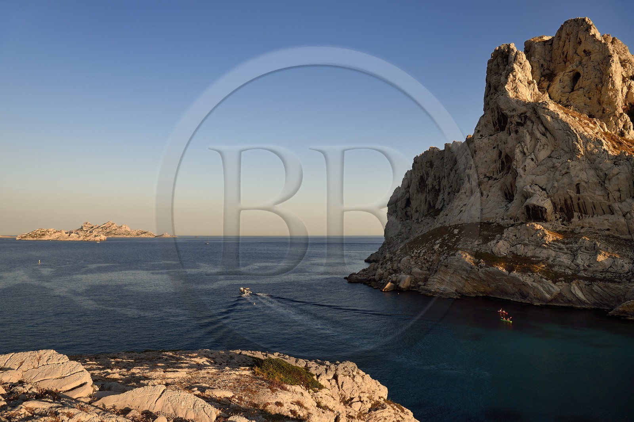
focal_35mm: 24
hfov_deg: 73.8
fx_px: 422
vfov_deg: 53.1
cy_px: 211
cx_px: 317
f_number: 9
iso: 200
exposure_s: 1/250
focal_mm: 24
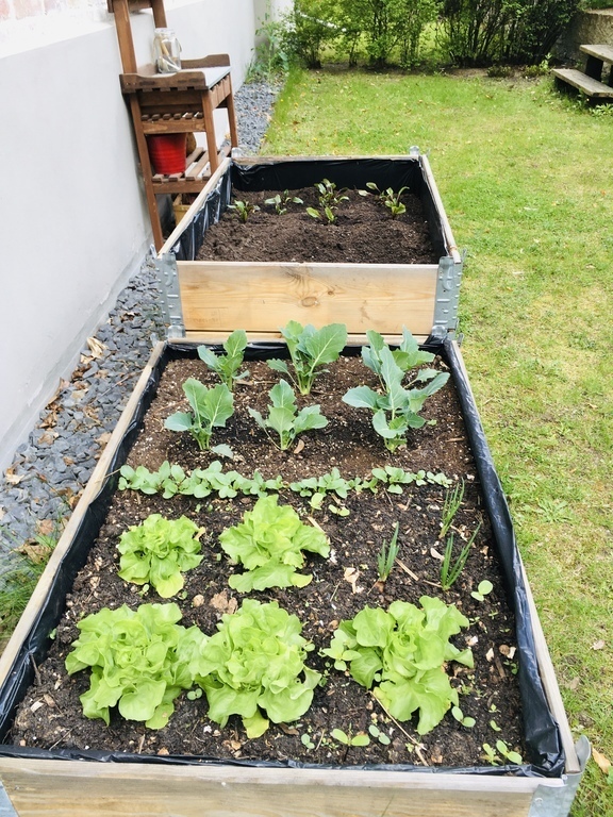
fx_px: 685
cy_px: 408
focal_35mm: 29
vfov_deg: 61.7
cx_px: 306
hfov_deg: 48.2
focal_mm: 4.15
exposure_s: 1/105
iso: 25
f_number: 2.2
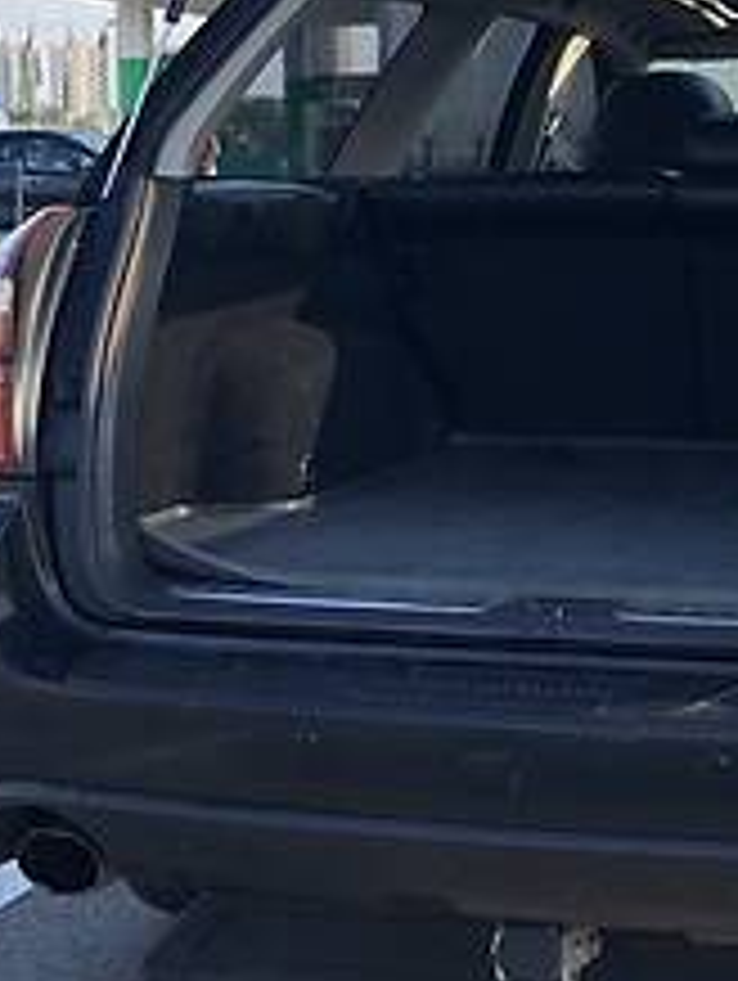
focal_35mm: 77
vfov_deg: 24.6
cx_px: 580
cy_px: 112
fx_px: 2185
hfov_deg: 19.0
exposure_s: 1/448
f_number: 1.8
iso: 20
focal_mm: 4
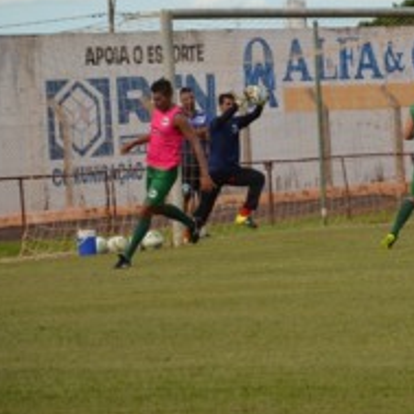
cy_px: 133
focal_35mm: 300
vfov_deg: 5.8
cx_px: 414
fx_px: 4059
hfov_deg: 5.8
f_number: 9
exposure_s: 1/250
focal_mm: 105
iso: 100
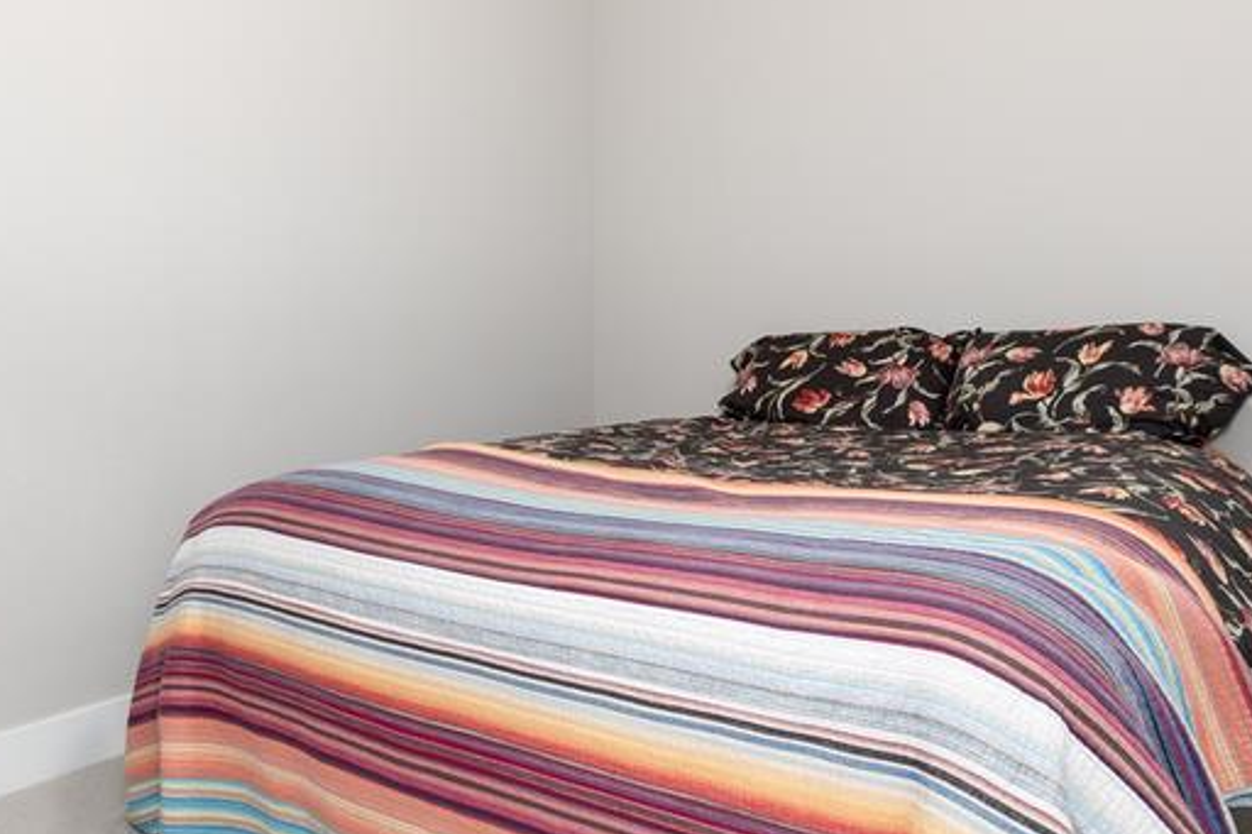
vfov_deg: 43.4
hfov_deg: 61.5
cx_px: 516
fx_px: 1043
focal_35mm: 30
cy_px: 345
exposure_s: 1/2
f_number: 7.1
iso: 640
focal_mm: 10
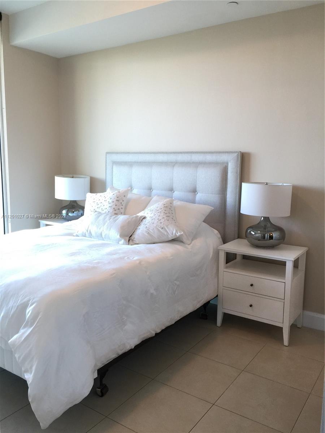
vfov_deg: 61.7
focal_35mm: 29
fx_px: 363
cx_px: 162
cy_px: 216
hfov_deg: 48.2
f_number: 2.2
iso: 50
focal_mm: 4.15
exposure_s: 1/30
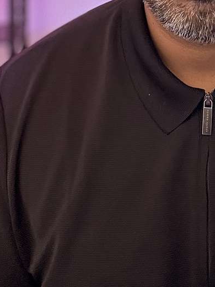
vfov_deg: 21.6
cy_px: -71
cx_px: 195
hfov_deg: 17.5
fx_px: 687
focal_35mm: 83
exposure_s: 1/30
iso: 500
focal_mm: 2.69
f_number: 1.9
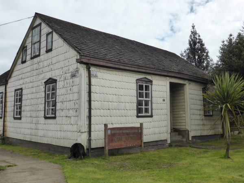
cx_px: 122
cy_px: 92
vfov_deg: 40.7
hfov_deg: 52.6
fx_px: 247
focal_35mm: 35
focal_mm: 6.1
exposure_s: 1/1600
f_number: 3.7
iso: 200
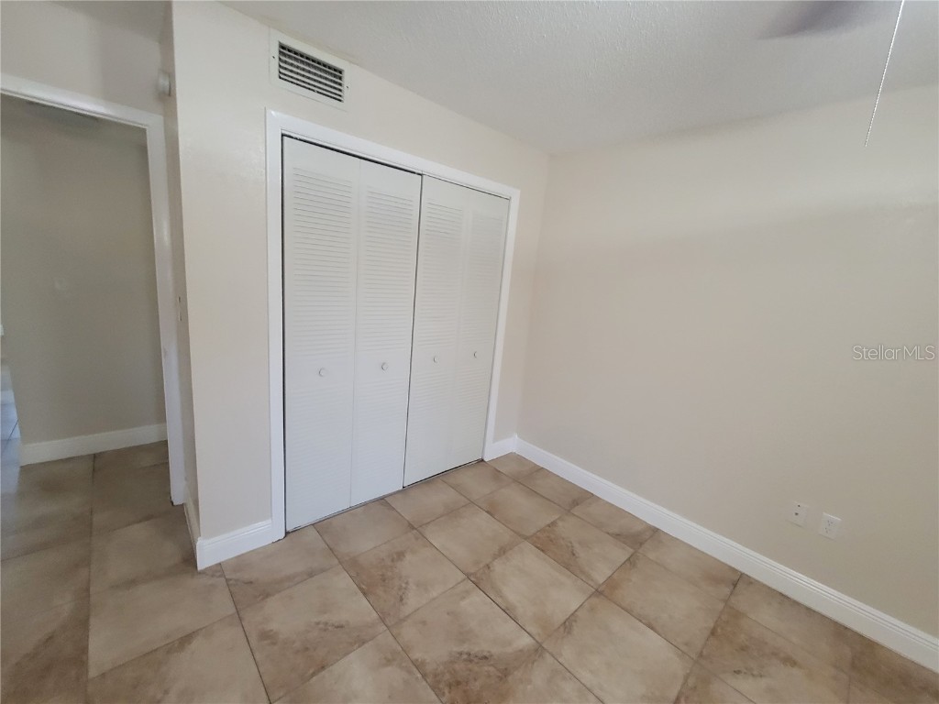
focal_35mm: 13
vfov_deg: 89.9
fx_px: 353
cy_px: 352
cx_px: 470
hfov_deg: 106.2
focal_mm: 2.2
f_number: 2.2
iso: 320
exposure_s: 1/40
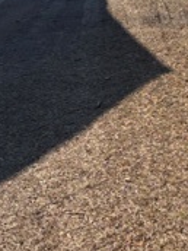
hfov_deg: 14.1
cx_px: 297
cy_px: 83
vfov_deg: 20.2
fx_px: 702
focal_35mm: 97
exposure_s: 1/2024
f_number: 1.6
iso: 50
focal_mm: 5.96
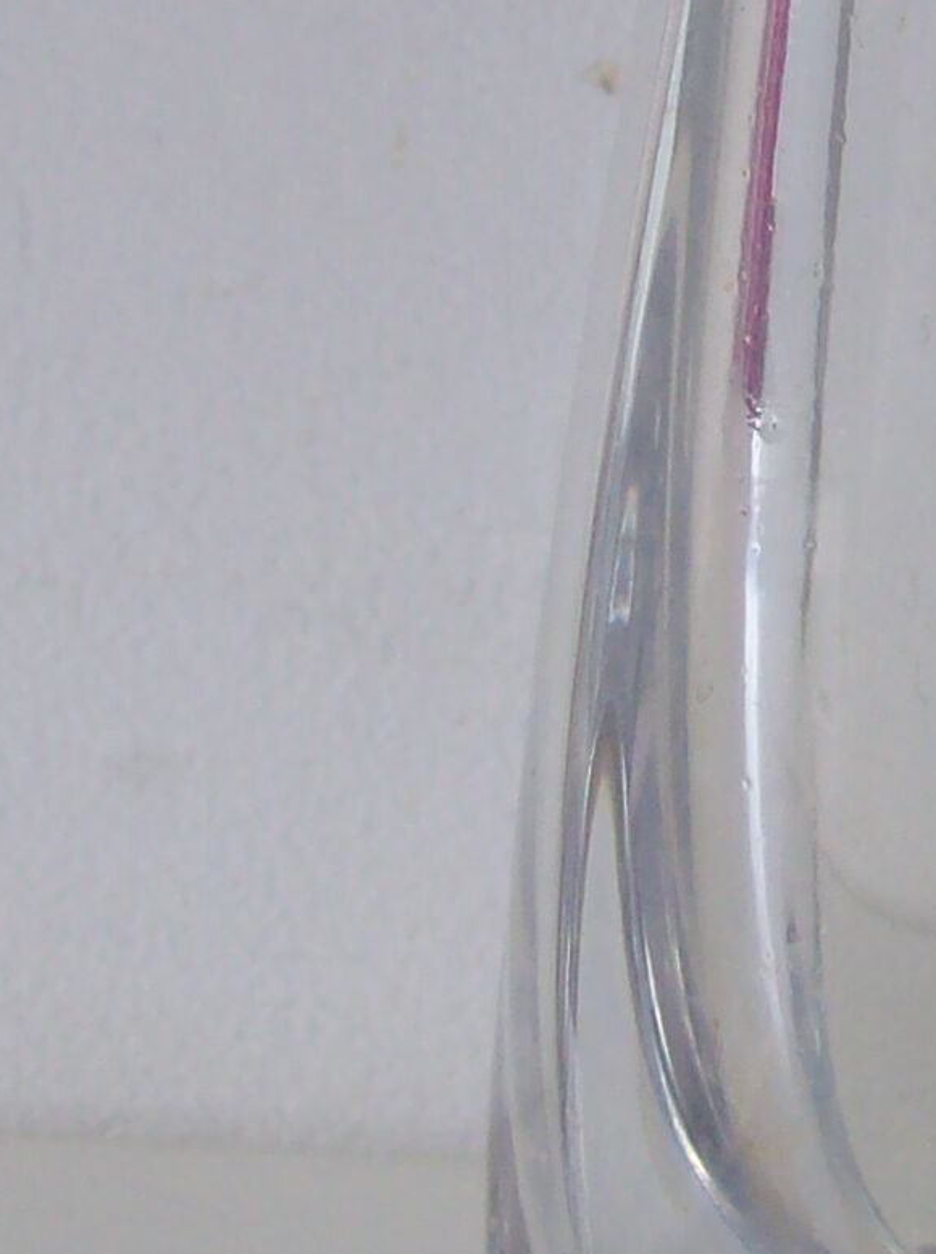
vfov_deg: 14.6
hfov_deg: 11.0
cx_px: 1036
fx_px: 4773
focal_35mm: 132
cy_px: -116
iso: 80
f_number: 2.7
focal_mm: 6
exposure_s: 1/177
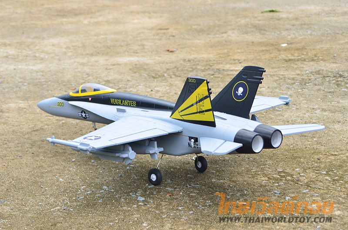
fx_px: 1012
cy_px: 115
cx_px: 174
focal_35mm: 105
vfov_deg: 13.0
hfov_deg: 19.5
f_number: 5.6
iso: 100
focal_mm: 70
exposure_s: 1/100
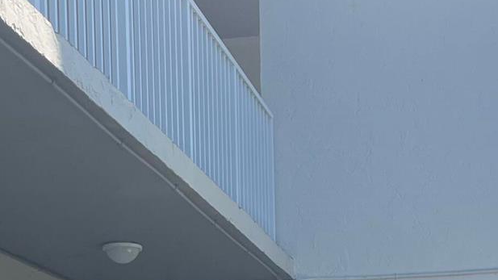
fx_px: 1241
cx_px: 270
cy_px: 499
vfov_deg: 11.9
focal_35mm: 94
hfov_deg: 22.7
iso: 50
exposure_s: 1/1404
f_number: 1.6
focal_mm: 5.1
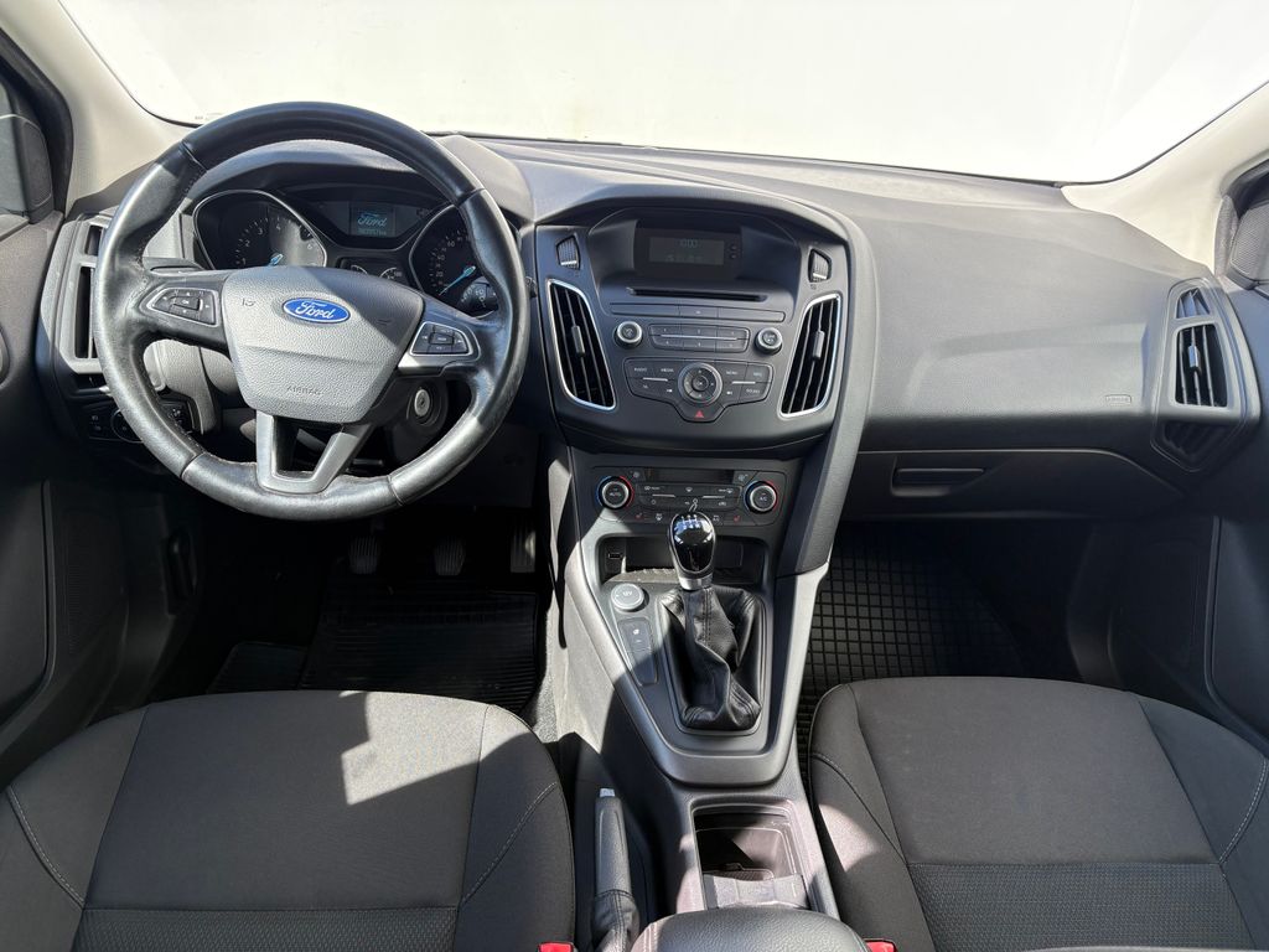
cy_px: 476
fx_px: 953
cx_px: 634
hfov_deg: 67.3
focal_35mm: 26
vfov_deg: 53.1
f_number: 1.6
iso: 50
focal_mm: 5.96
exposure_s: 1/325
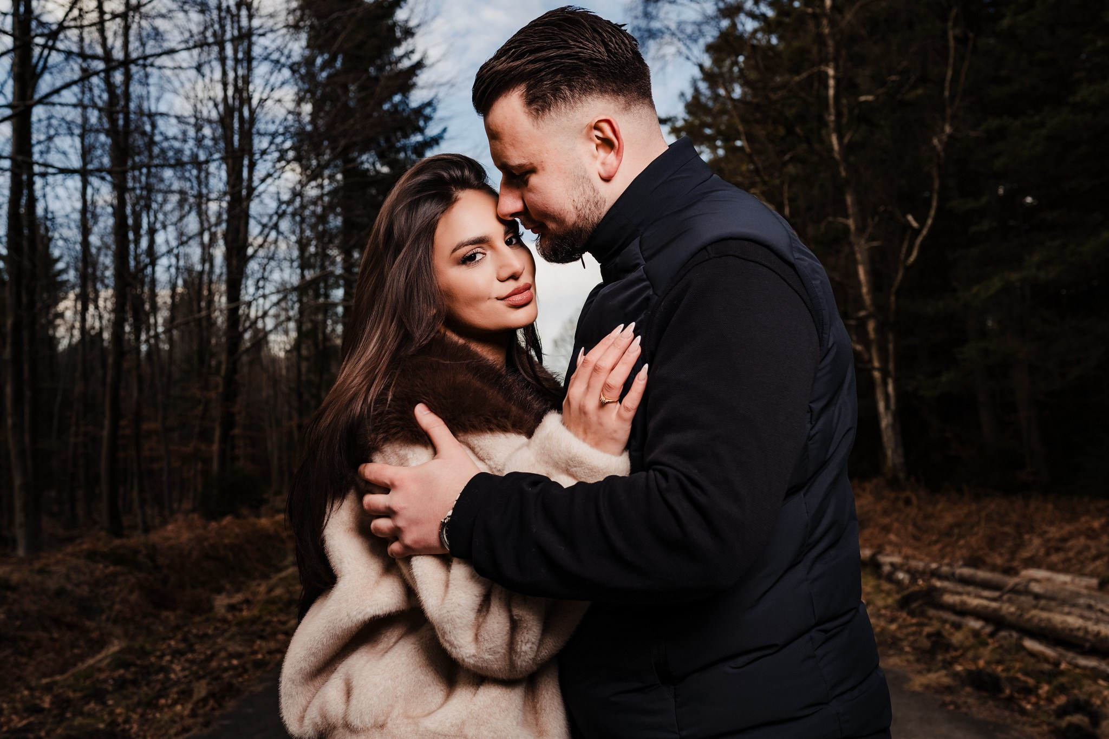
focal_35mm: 35
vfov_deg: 37.8
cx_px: 554
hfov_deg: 54.4
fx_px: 1078
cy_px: 370
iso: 125
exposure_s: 1/200
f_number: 5
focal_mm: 35
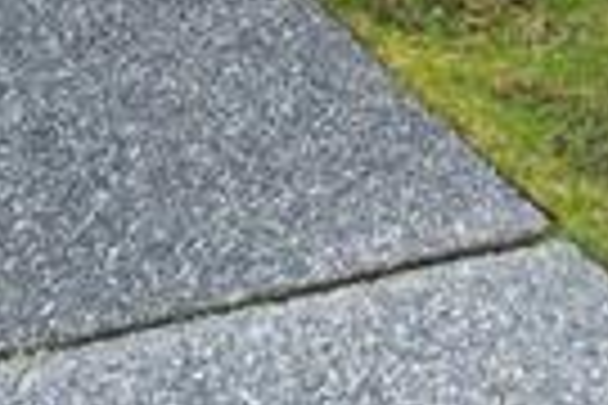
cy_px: -922
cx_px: 351
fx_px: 2314
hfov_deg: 15.0
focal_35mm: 137
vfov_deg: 8.1
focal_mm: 12
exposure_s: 1/60
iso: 100
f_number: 11
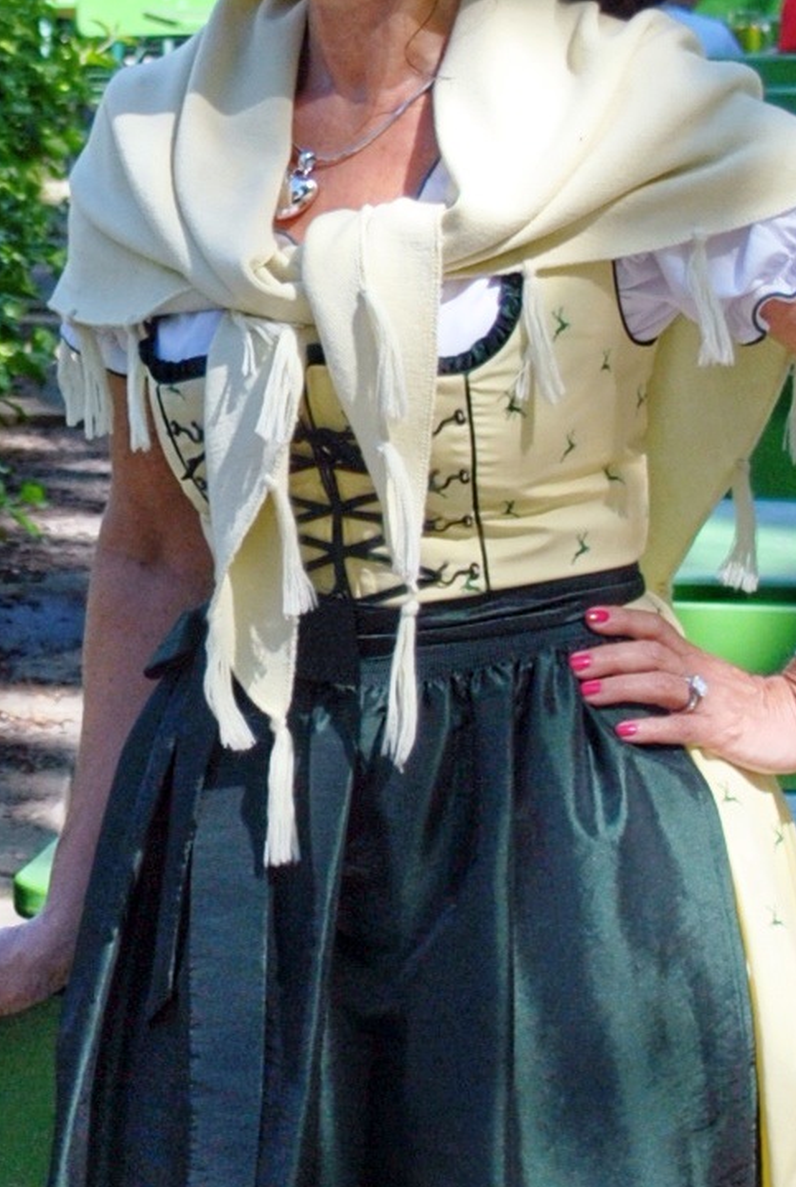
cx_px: -64
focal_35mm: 169
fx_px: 5581
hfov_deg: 8.1
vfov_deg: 12.1
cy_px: 472
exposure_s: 1/500
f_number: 4.5
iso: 160
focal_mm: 28
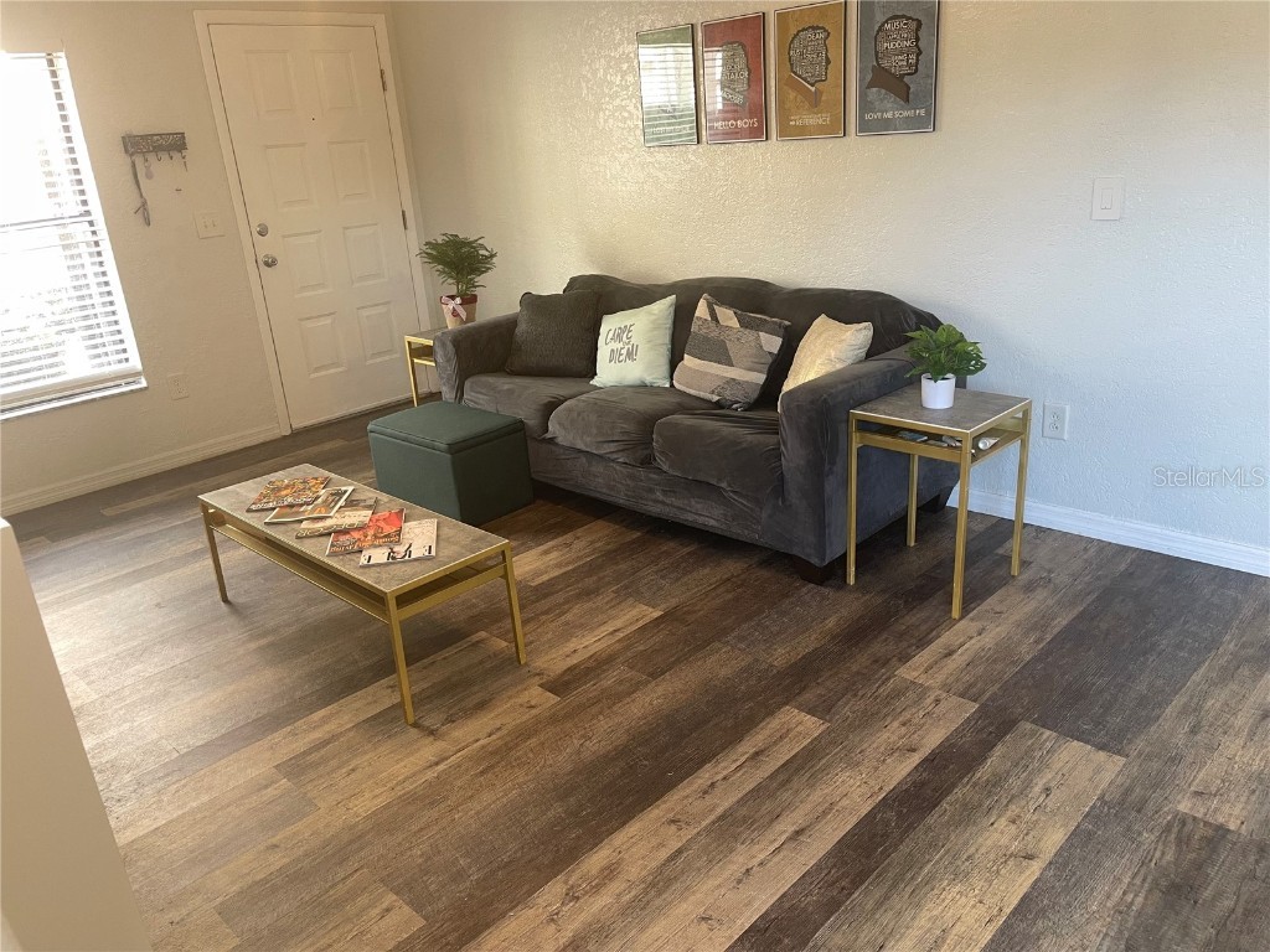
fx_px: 917
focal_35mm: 25
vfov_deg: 54.9
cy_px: 476
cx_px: 635
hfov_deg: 69.4
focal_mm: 5.1
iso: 100
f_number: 1.6
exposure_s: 1/60
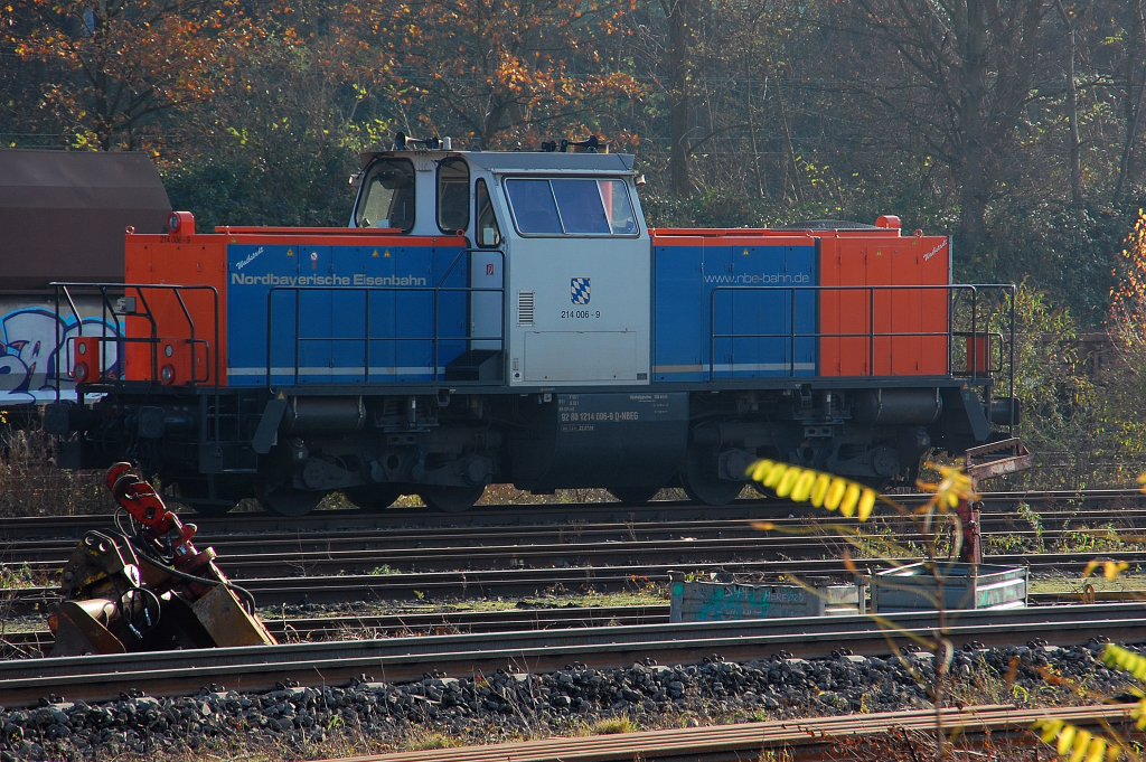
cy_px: 381
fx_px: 9542
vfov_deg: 4.6
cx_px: 573
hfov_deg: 6.9
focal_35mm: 300
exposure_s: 1/100
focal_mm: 200
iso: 200
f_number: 10
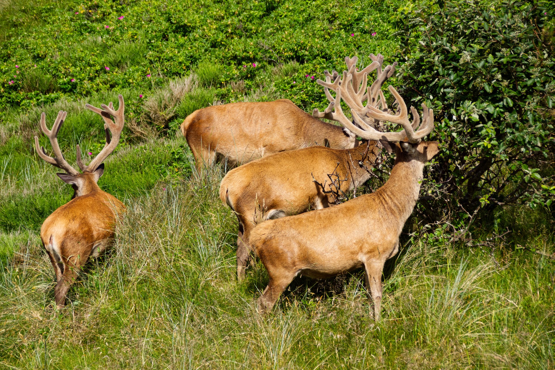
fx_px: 3237
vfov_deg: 6.5
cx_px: 278
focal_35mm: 210
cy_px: 185
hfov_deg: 9.8
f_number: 7.1
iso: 400
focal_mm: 140
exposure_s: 1/1250
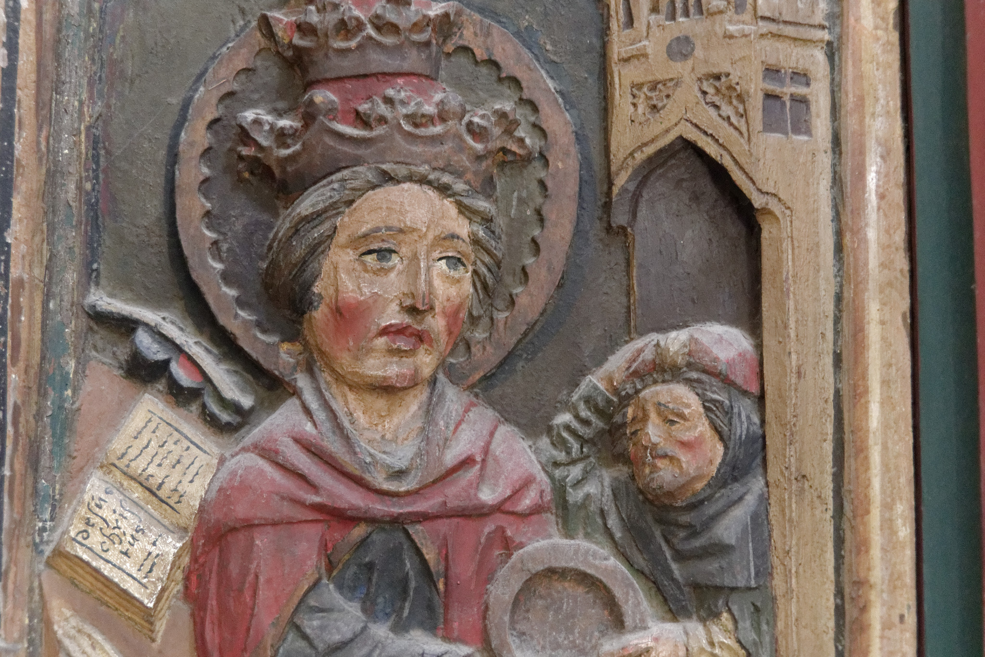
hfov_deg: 46.4
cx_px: 492
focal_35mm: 42
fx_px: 1149
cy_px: 328
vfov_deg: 31.9
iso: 6400
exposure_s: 1/30
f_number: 4
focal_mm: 28
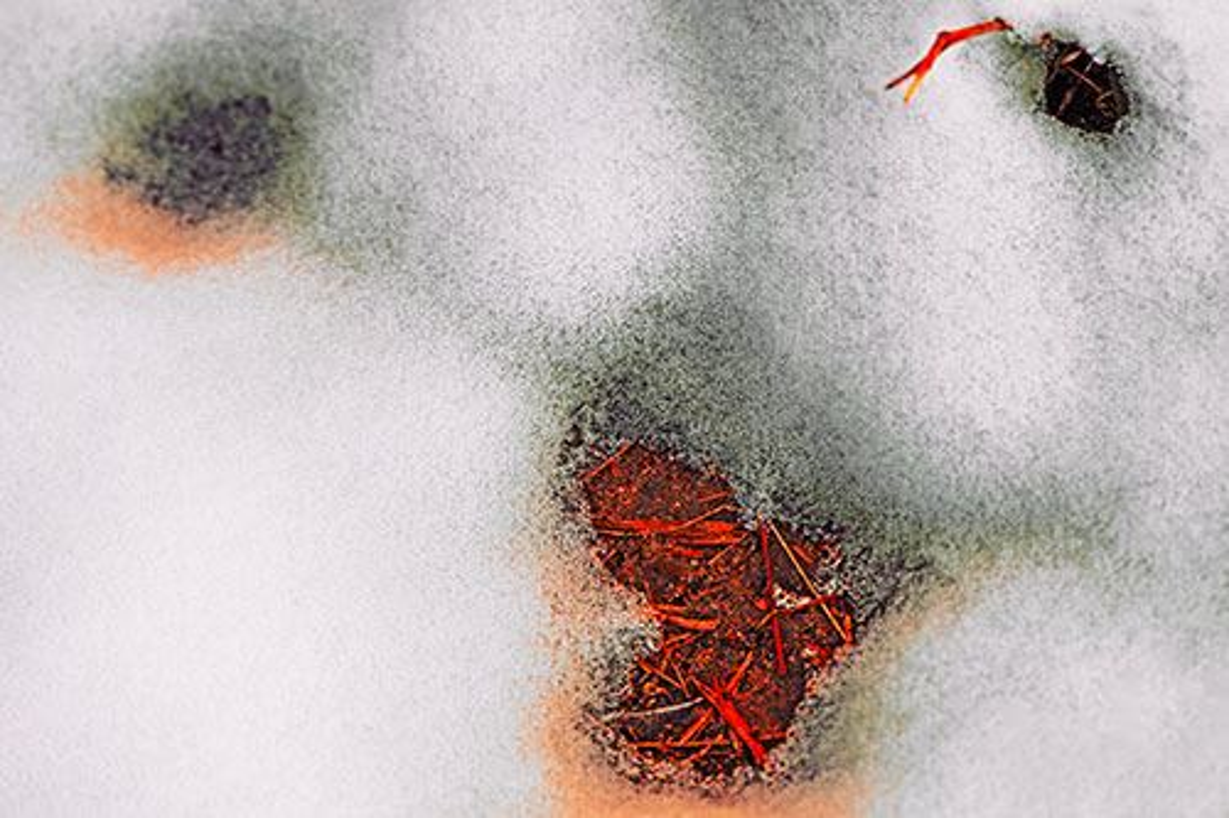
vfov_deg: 6.5
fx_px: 7166
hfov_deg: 9.8
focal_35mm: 210
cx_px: 614
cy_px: 409
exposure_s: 1/250
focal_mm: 210
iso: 64
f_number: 7.1
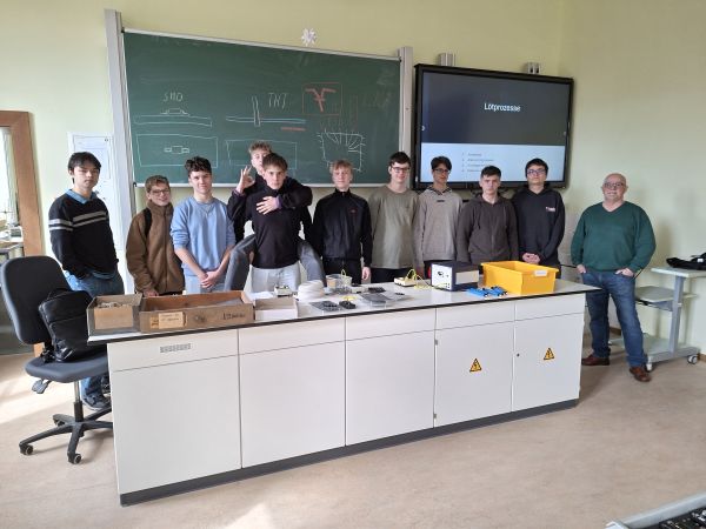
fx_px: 469
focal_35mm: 23
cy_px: 264
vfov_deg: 58.9
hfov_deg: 73.9
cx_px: 353
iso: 64
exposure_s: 1/100
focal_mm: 5.54
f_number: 1.8
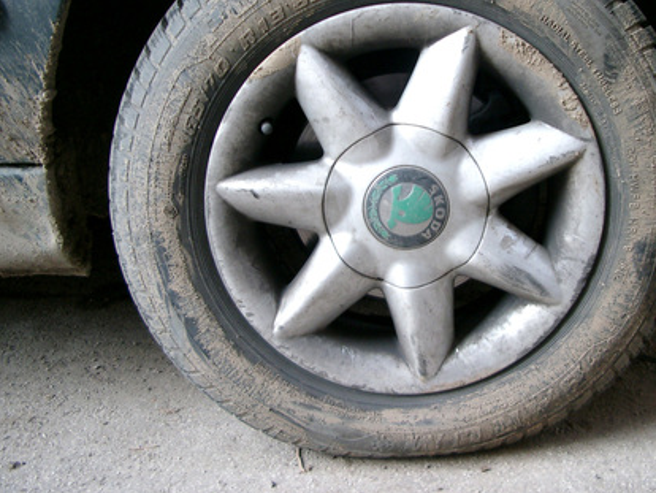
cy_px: 197
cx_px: 407
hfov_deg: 38.7
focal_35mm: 49
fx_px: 929
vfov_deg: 29.6
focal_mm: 7.6
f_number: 2.6
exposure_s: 1/125
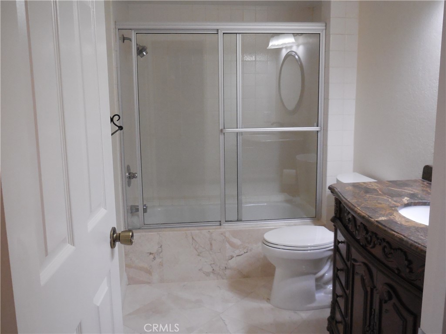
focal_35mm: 34
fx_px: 438
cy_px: 167
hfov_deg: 54.0
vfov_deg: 41.8
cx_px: 223
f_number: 3.4
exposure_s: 1/100
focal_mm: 6.1
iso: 800
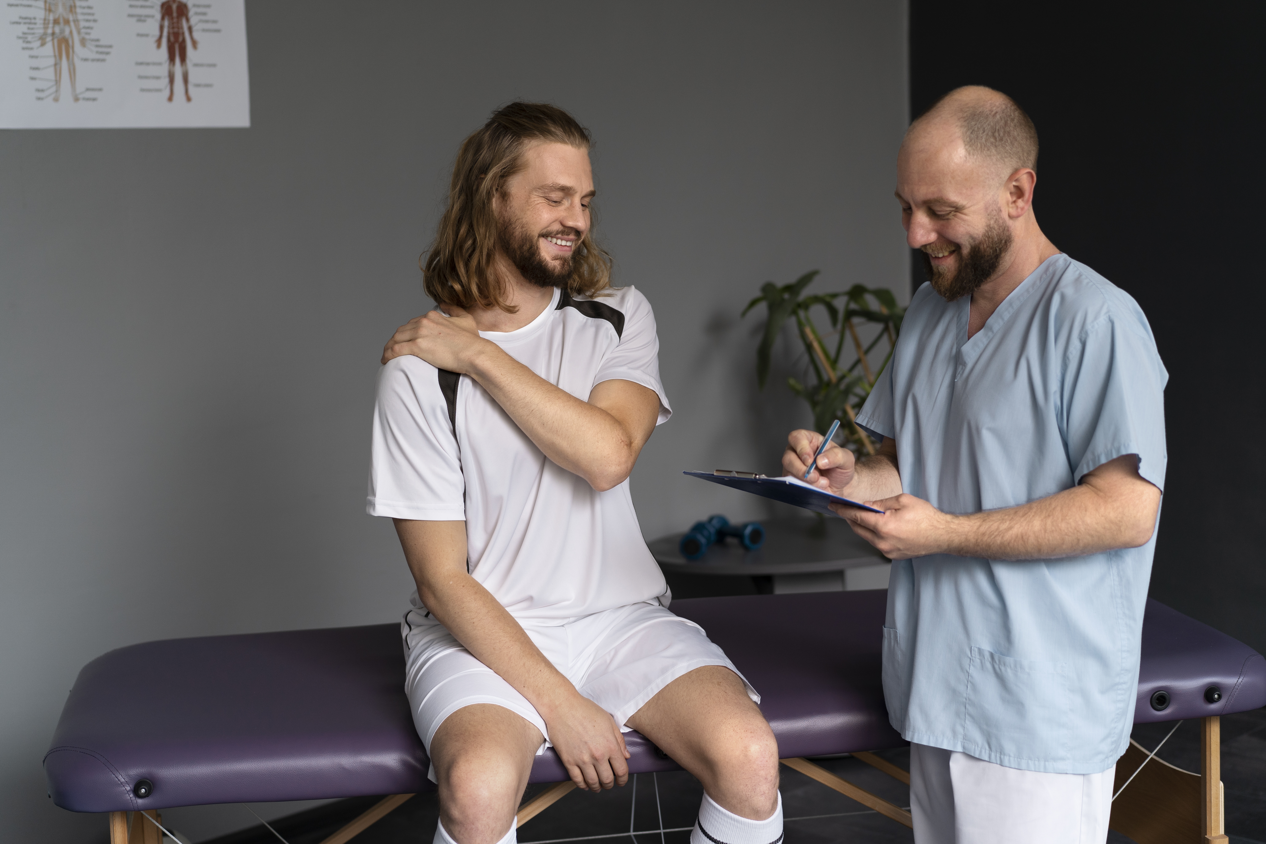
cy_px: 422
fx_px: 1934
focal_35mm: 55
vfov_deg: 24.6
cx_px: 633
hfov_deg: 36.2
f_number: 2.8
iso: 320
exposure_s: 1/160
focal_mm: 55
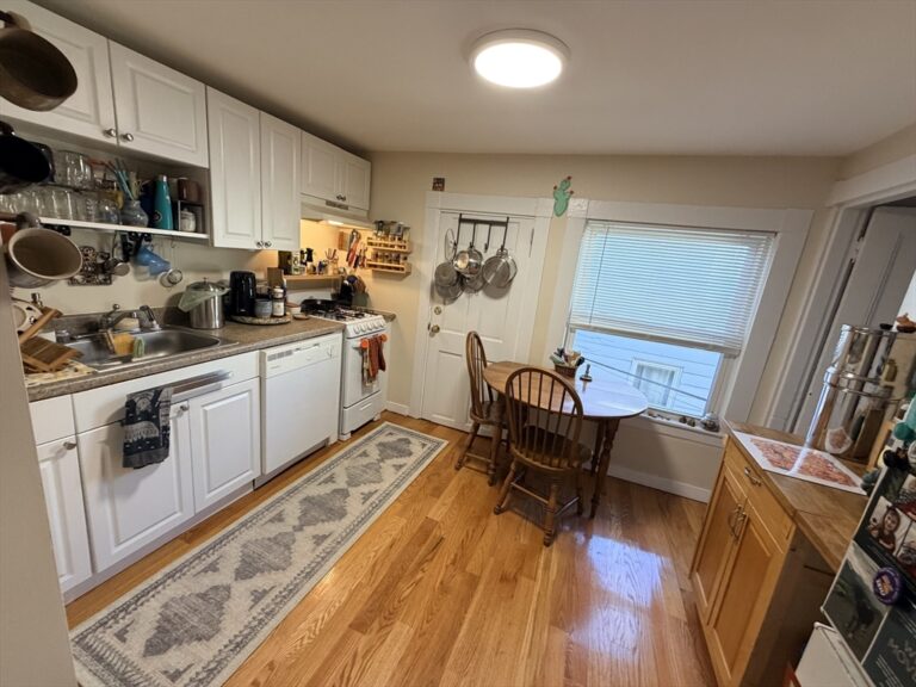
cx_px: 458
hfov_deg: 102.1
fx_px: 370
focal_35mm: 14
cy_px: 344
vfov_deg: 85.7
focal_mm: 2.22
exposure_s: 1/120
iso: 320
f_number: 2.2
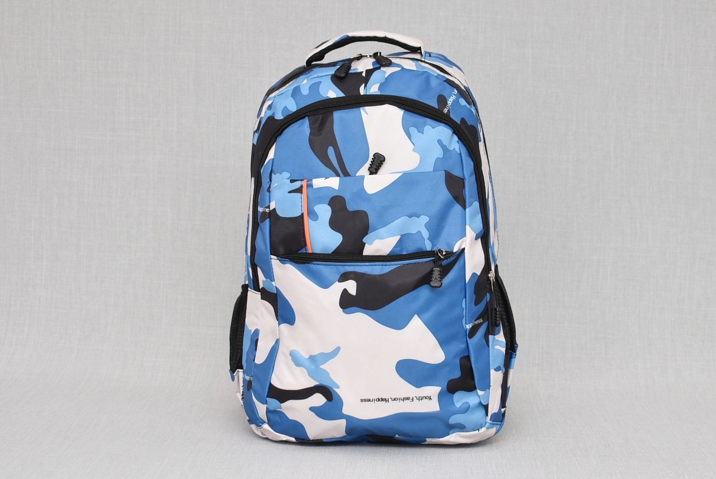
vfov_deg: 22.7
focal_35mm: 60
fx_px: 1194
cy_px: 240
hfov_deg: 33.4
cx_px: 358
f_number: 5.6
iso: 100
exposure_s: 1/60
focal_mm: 40
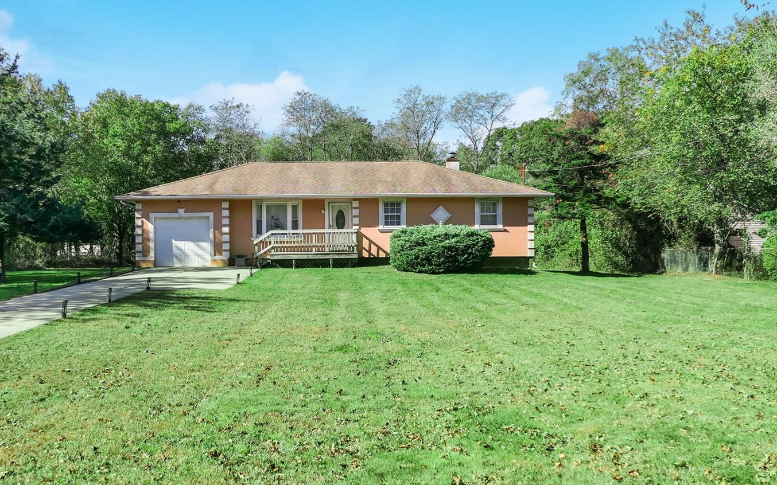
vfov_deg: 34.4
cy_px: 248
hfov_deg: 52.5
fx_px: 783
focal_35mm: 37
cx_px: 322
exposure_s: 1/1600
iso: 125
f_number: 3.2
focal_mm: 8.8
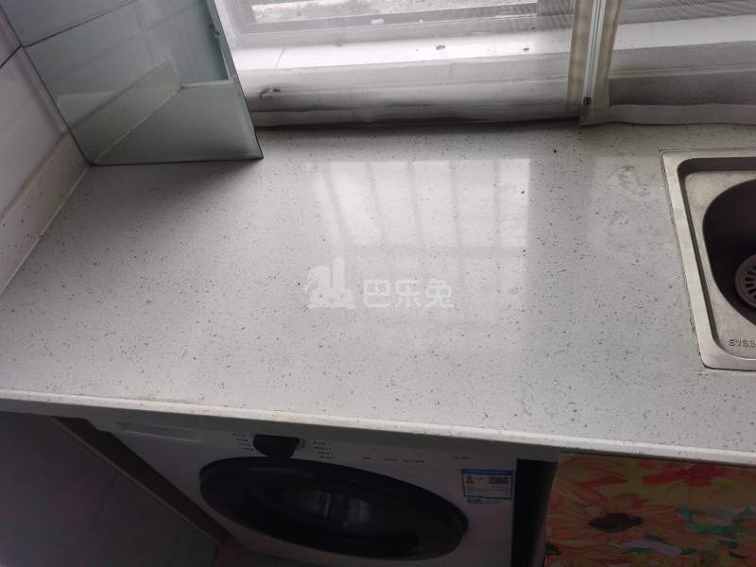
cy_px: 284
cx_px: 378
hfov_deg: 65.3
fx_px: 590
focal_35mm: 27
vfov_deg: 51.4
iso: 50
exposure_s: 1/493
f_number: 1.8
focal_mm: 5.58
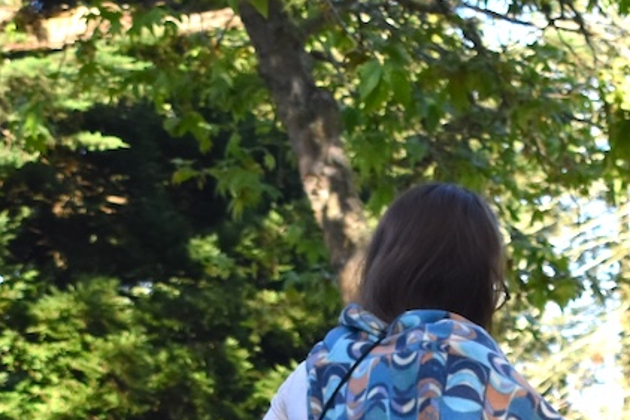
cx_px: 397
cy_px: 732
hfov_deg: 12.5
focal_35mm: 165
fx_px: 2884
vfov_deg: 8.1
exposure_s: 1/1000
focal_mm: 29
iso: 500
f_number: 4.2
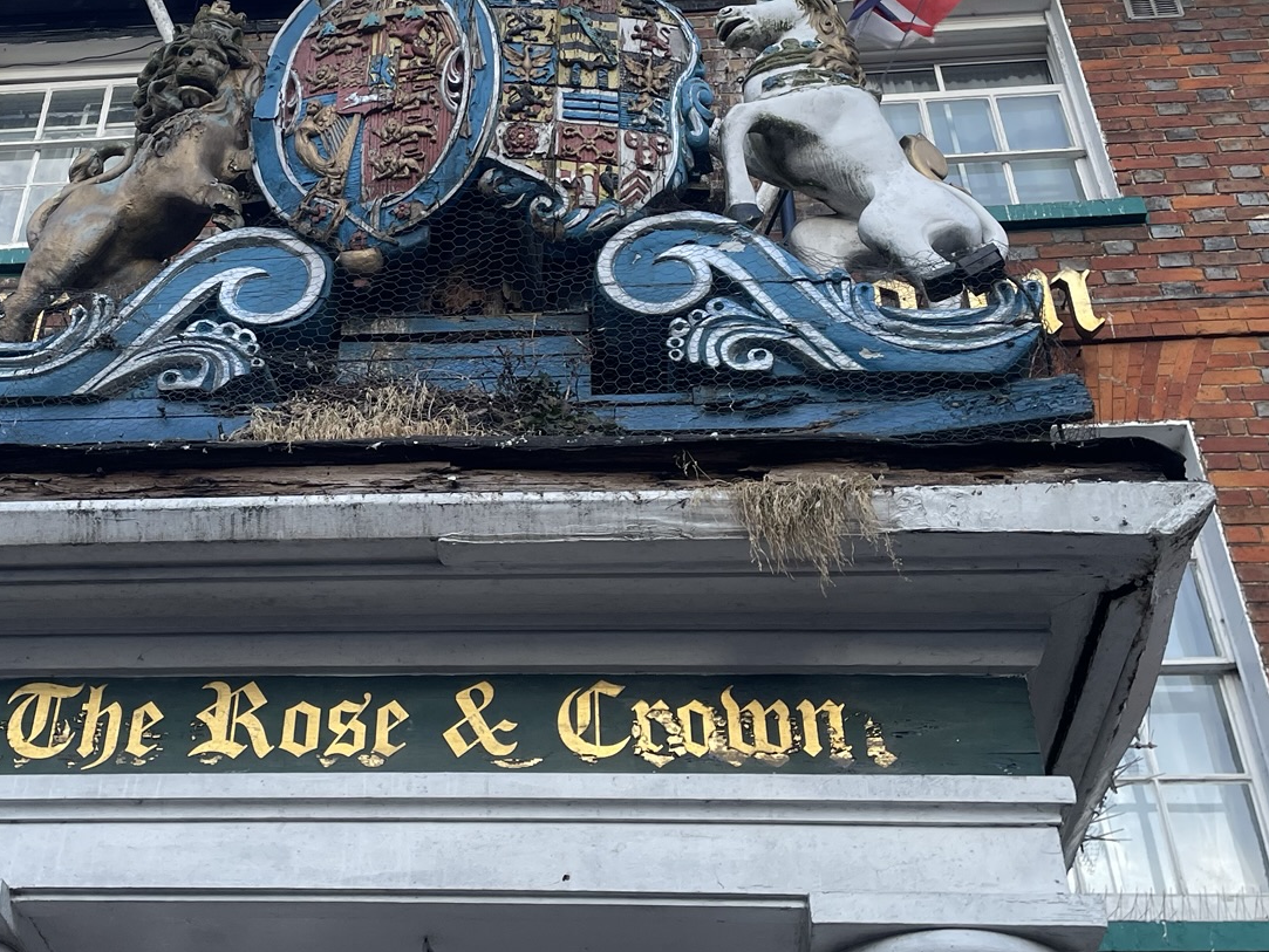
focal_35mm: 48
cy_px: 315
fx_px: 1760
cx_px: 400
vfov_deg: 30.1
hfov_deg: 39.1
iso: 32
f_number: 1.6
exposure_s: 1/979
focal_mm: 4.2
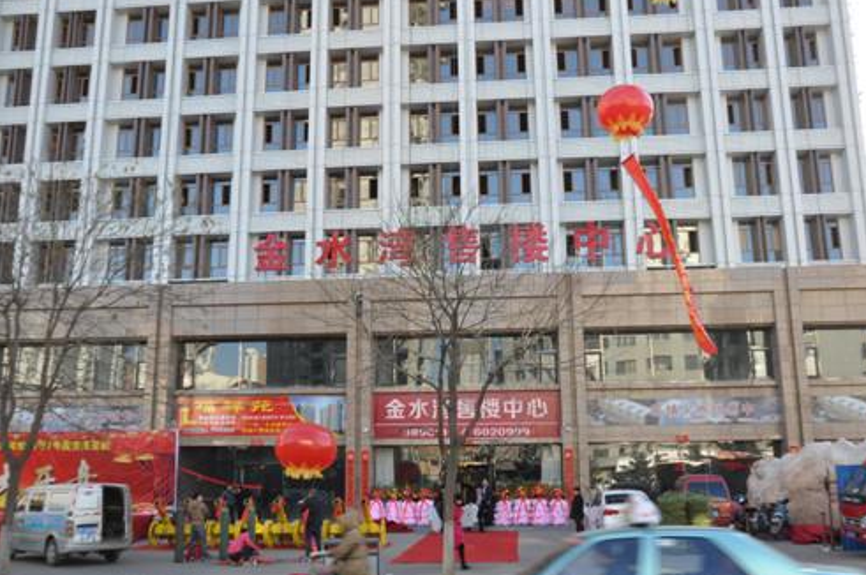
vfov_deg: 35.8
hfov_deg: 51.9
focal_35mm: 37
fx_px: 889
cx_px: 413
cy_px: 302
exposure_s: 1/60
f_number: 8
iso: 200
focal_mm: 22
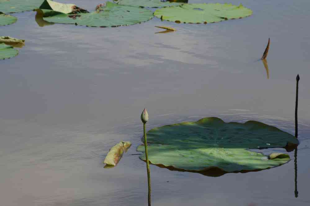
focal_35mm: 147
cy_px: 103
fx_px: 1266
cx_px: 155
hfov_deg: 14.0
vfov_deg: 9.3
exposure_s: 1/125
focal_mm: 97.5
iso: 200
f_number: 11
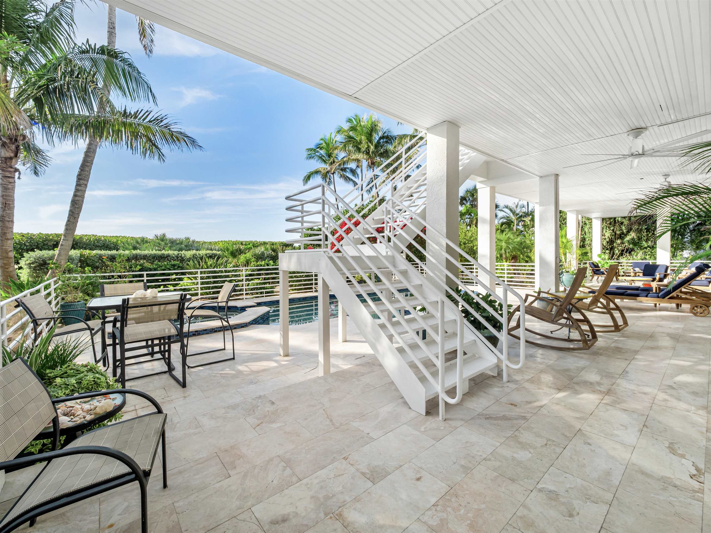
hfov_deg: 102.1
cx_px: 356
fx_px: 288
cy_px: 266
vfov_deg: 85.7
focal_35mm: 14
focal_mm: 7
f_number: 7.1
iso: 200
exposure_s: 1/125
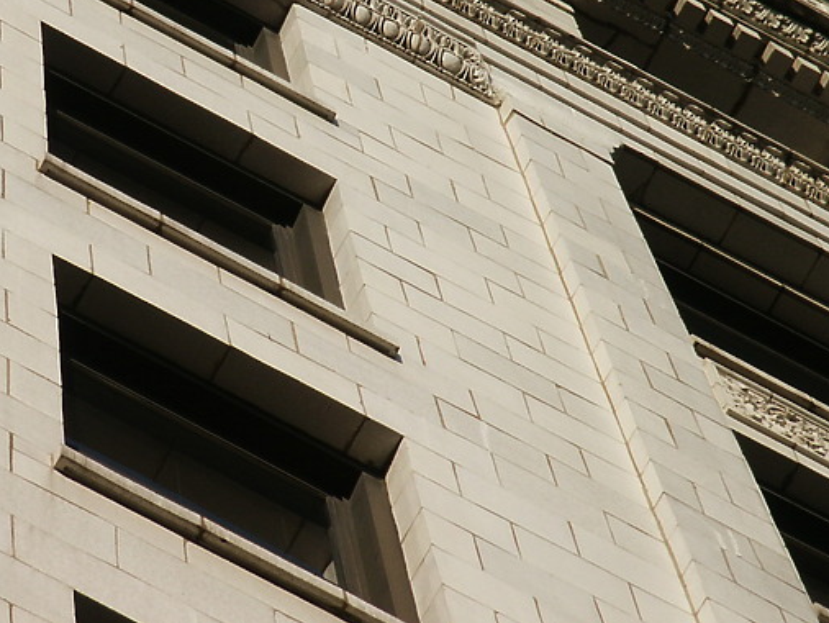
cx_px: 157
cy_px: 86
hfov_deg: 8.0
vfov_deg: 6.0
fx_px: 5918
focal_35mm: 247
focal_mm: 28.21
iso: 64
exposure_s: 1/350
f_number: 8
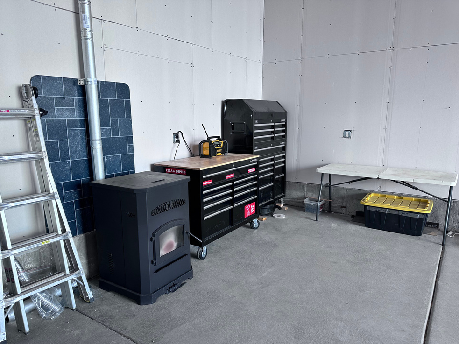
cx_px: 225
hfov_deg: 69.4
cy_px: 179
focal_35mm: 25
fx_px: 331
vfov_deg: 54.9
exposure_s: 1/121
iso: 64
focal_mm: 6.86
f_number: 1.78
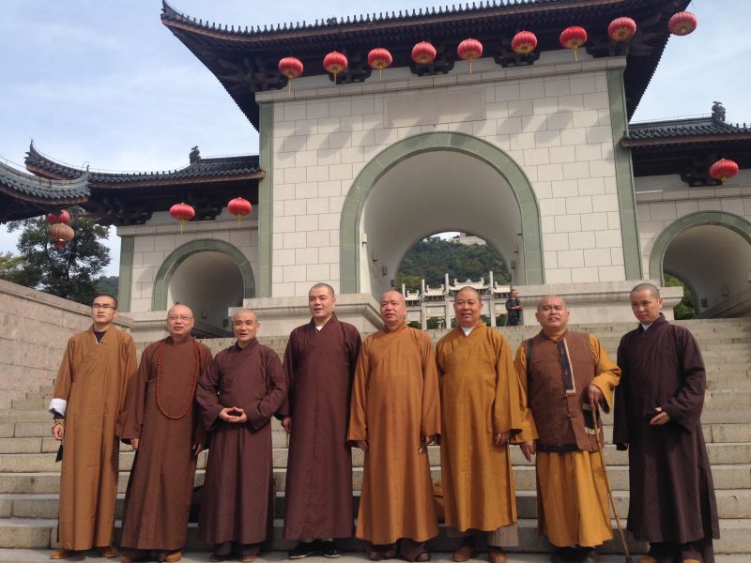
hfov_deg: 55.4
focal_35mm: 33
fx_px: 716
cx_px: 376
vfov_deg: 42.9
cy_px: 282
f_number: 2.4
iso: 50
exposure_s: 1/1355
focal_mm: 4.12
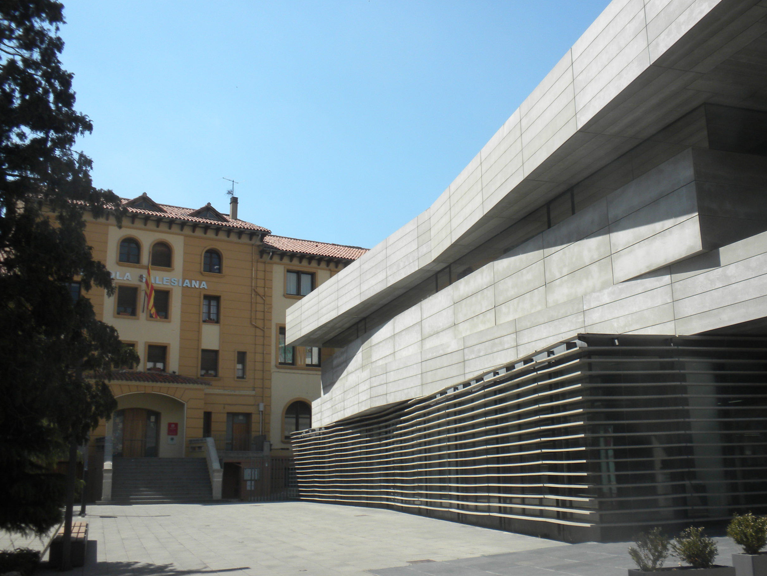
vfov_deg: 36.8
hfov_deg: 47.9
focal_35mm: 39
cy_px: 281
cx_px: 395
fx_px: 864
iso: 64
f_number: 10
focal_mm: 6.6
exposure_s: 1/99.5
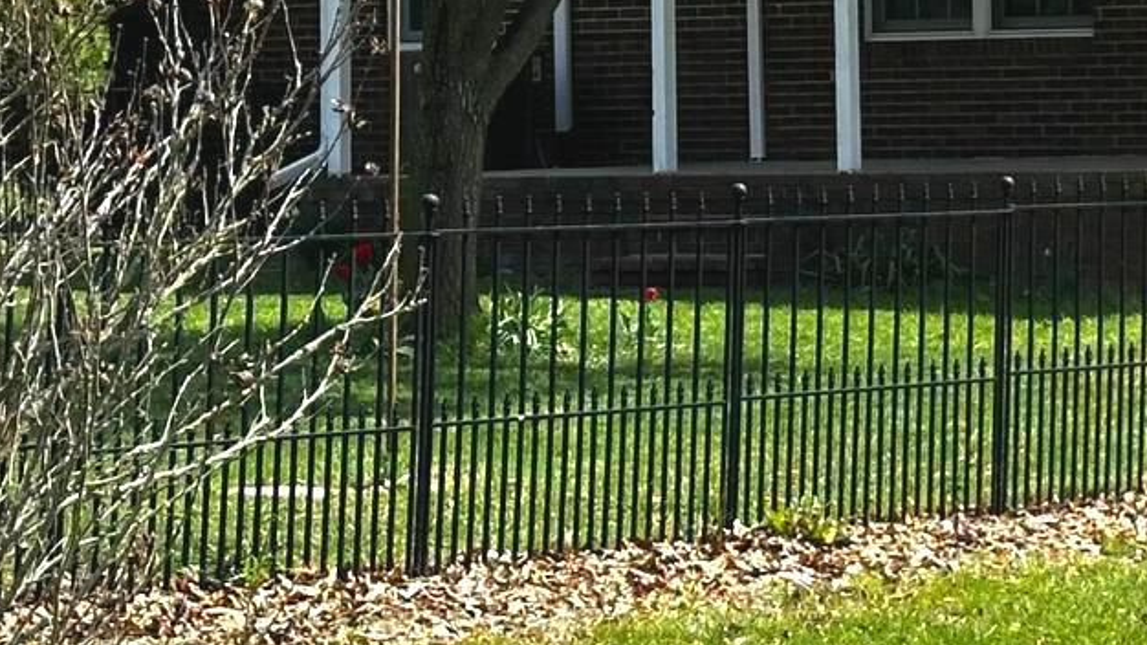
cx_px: 1576
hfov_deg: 12.1
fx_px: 5200
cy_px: -66
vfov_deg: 7.1
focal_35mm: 171
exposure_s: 1/2028
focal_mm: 6.86
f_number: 1.78
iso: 64
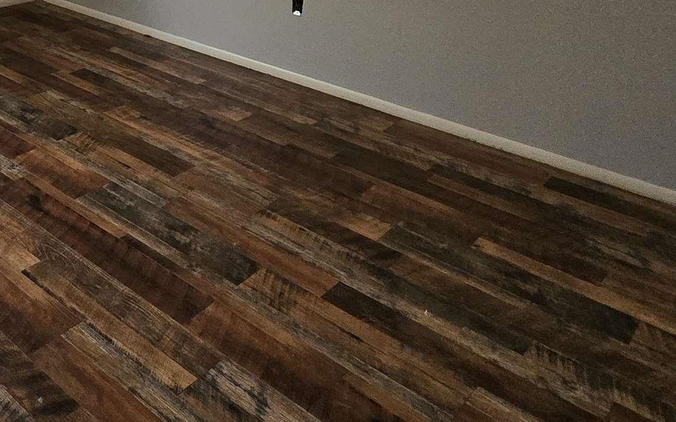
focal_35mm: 37
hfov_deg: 46.7
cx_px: 47
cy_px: -108
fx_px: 682
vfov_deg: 28.9
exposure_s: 1/78
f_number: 2.2
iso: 640
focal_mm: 2.2
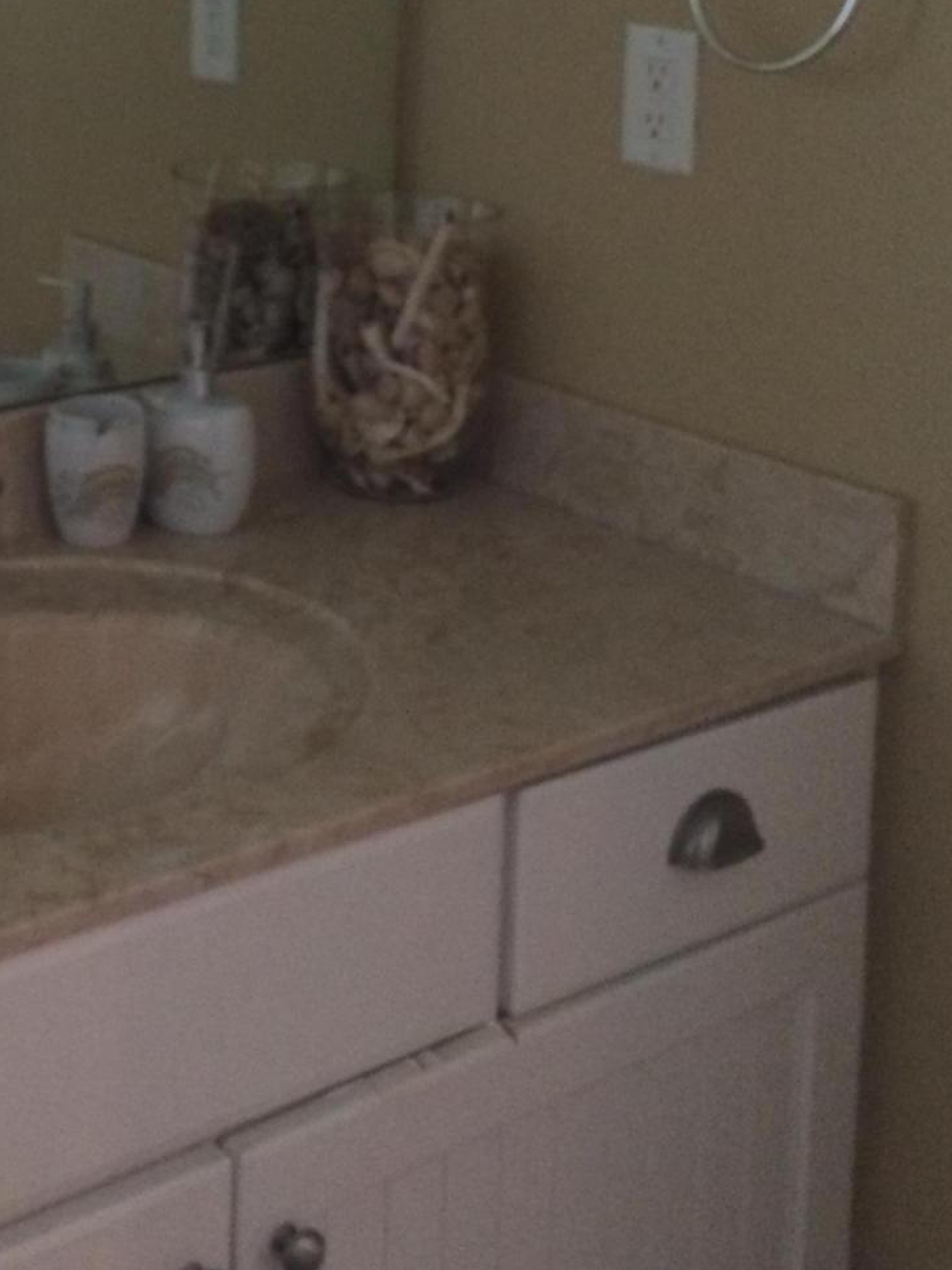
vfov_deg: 29.5
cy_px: 64
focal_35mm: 62
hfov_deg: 23.1
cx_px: 100
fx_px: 2273
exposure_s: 1/17
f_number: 2.2
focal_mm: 4.12
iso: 320
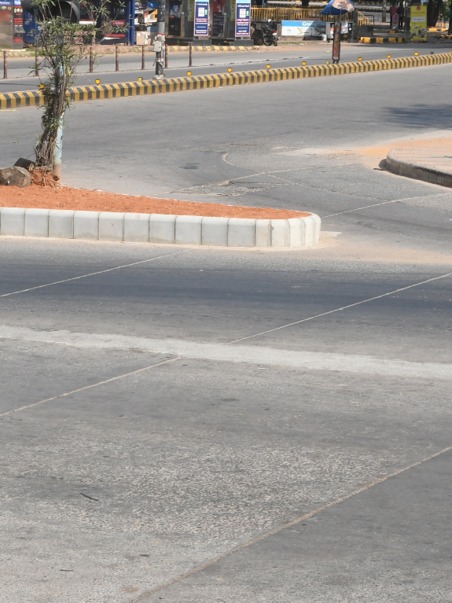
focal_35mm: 128
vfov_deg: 15.4
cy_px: 193
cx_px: 99
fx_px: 2229
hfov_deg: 11.5
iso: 200
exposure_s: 1/100
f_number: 16
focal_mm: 42
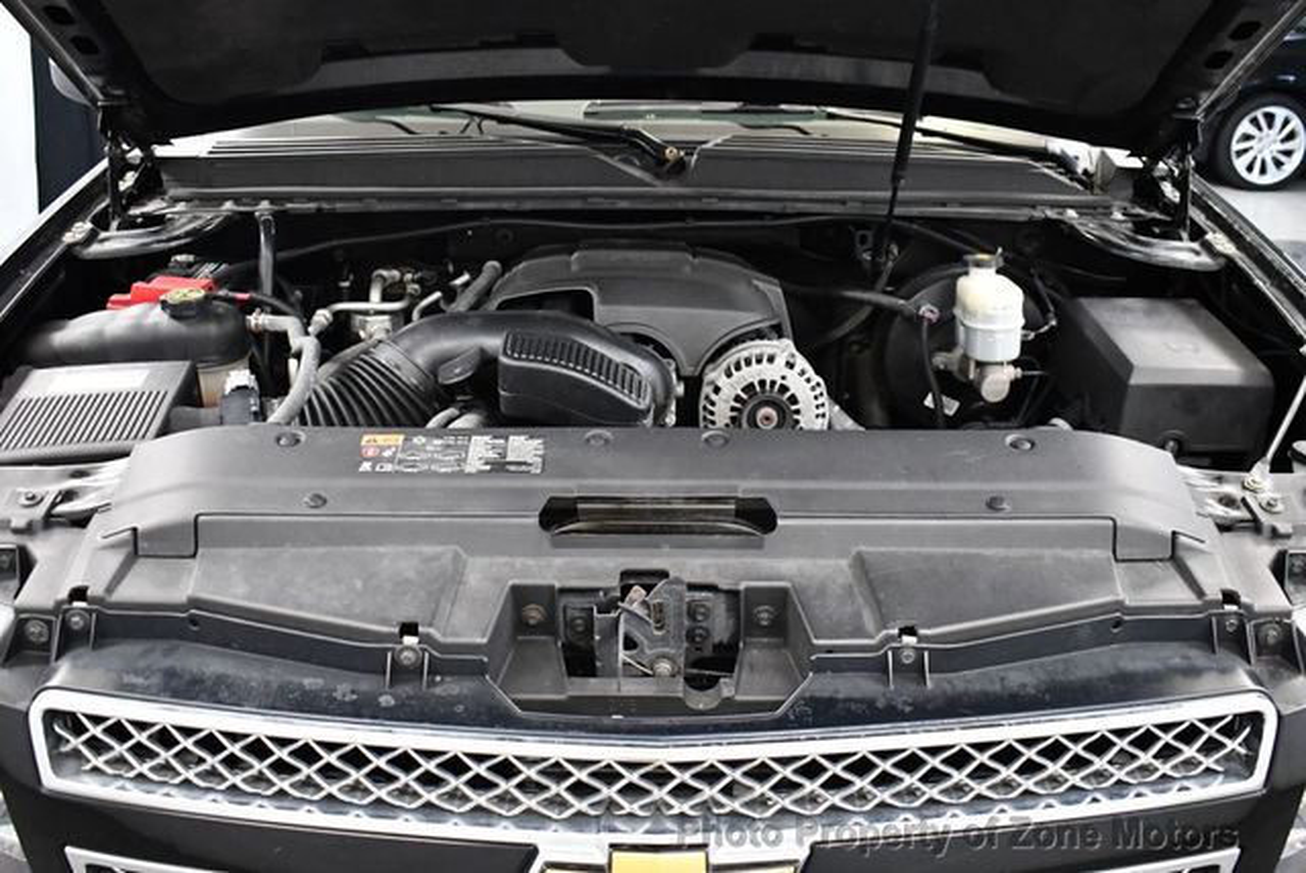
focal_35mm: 36
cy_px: 436
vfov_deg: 36.9
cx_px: 653
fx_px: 1307
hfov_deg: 53.1
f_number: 3.5
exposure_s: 1/100
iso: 3200
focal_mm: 18
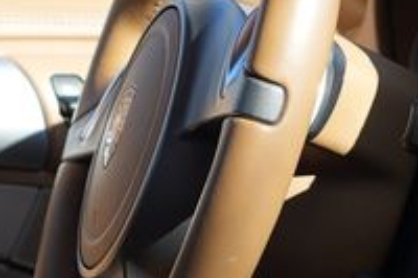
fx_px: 4641
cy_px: 223
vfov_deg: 3.4
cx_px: -146
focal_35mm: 400
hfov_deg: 5.1
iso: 100
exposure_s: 1/60
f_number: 4
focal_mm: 50
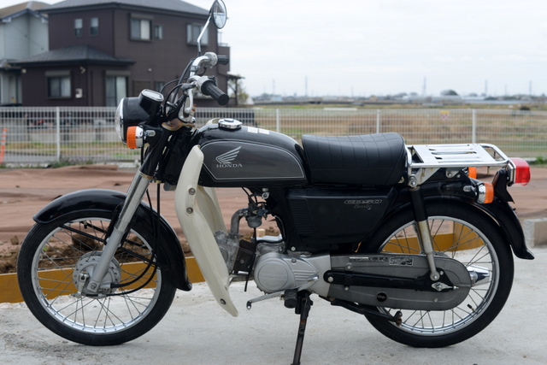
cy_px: 182
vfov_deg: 27.0
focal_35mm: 50
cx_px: 274
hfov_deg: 39.6
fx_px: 760
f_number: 6.3
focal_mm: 50
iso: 100
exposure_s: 1/160
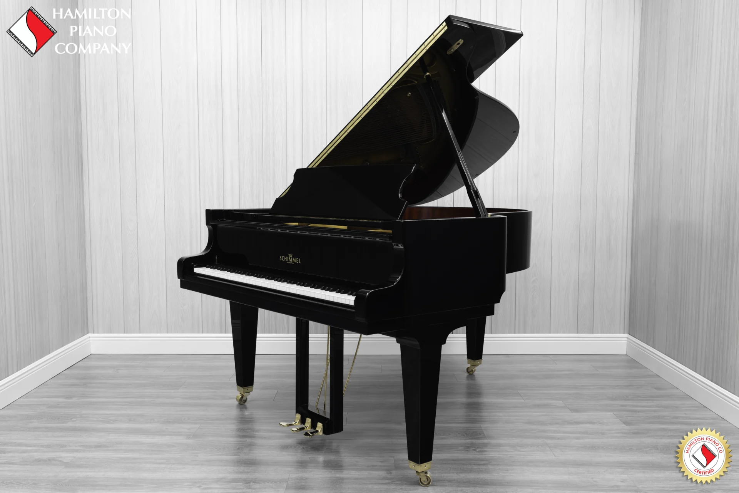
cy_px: 246
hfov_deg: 54.4
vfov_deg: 37.9
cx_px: 370
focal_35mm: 35
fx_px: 718
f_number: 10
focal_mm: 35
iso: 4000
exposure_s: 1/60
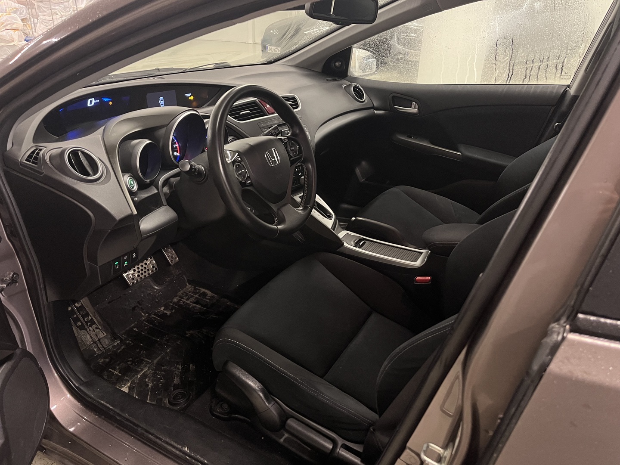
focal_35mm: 26
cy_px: 232
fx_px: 466
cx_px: 310
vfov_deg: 53.1
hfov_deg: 67.3
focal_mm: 5.1
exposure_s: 1/50
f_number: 1.6
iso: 250
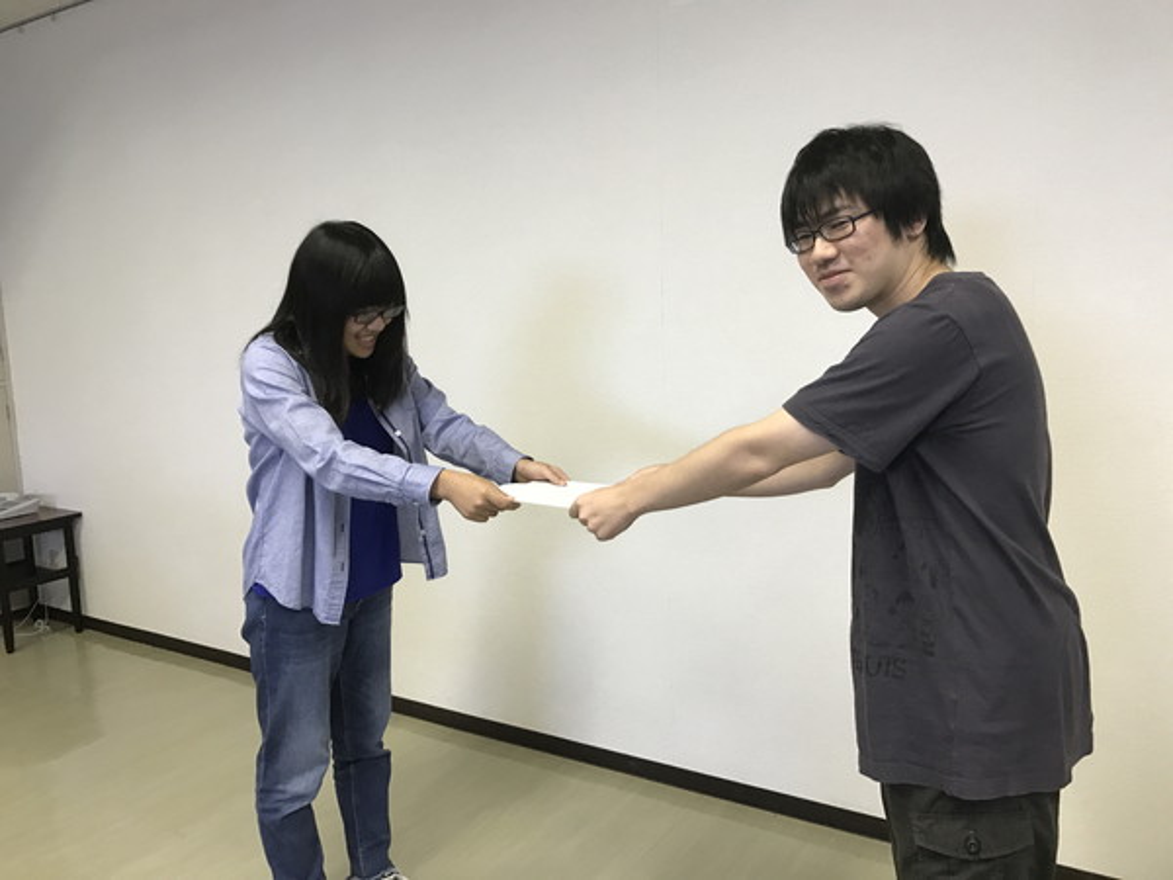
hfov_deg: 63.4
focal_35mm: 28
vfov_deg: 49.7
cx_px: 586
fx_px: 949
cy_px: 440
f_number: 1.8
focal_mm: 3.99
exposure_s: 1/25
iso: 40
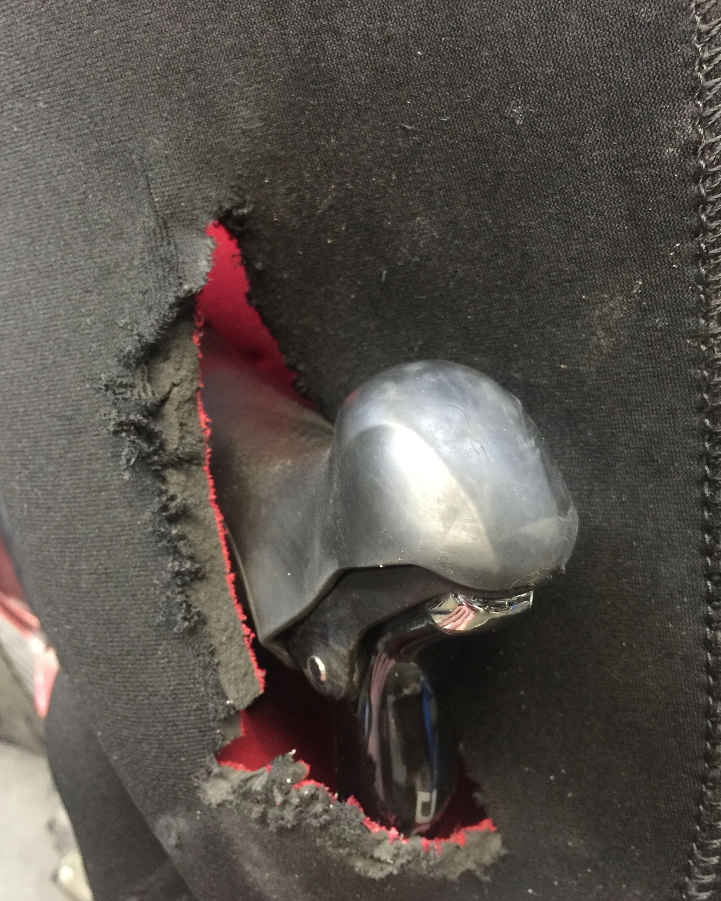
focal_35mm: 31
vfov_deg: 57.2
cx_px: 368
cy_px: 459
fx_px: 827
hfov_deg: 47.1
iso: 100
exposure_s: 1/4
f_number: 2.2
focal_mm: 4.15
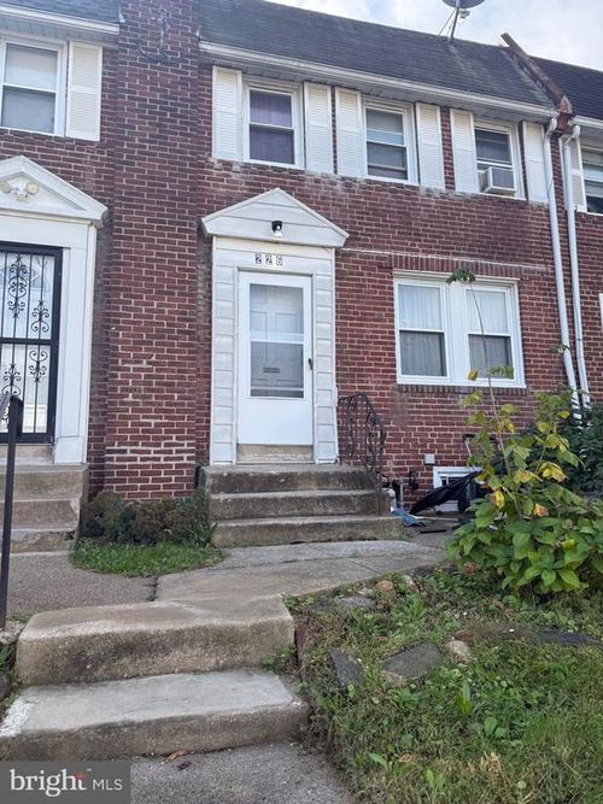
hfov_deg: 56.8
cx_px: 302
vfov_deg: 71.6
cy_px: 402
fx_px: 558
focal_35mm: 24
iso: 80
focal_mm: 6.76
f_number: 1.78
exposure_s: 1/1075
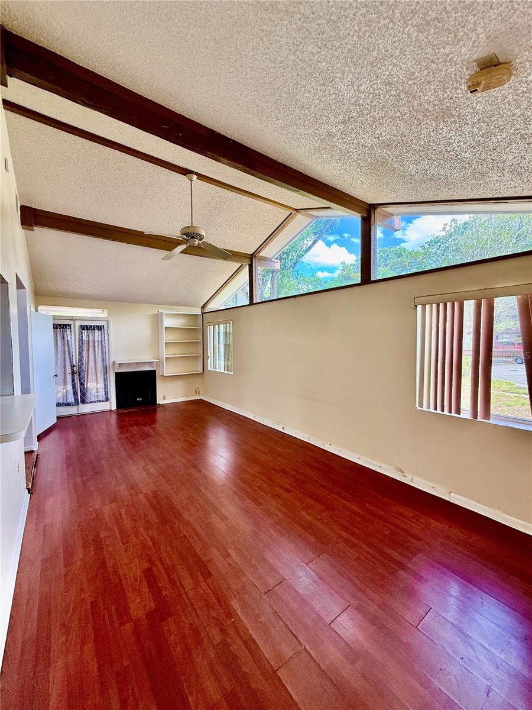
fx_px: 287
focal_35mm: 14
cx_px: 266
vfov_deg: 102.1
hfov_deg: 85.7
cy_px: 355
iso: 100
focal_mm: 2.22
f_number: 2.2
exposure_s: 1/99
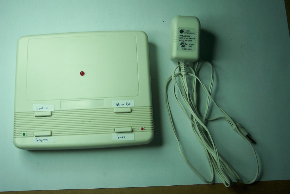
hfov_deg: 50.7
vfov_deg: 35.1
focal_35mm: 38
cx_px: 145
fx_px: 306
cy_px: 97
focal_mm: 8
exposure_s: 1/125
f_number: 2.8
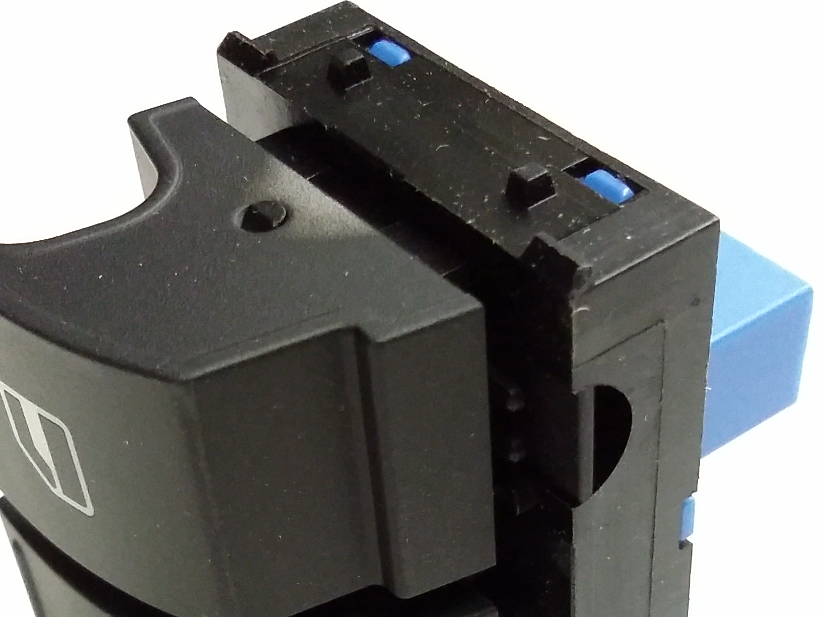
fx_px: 1498
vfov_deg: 22.8
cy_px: 533
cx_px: 361
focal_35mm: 63
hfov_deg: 30.7
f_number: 2.4
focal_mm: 3.4
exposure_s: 1/15
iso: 400
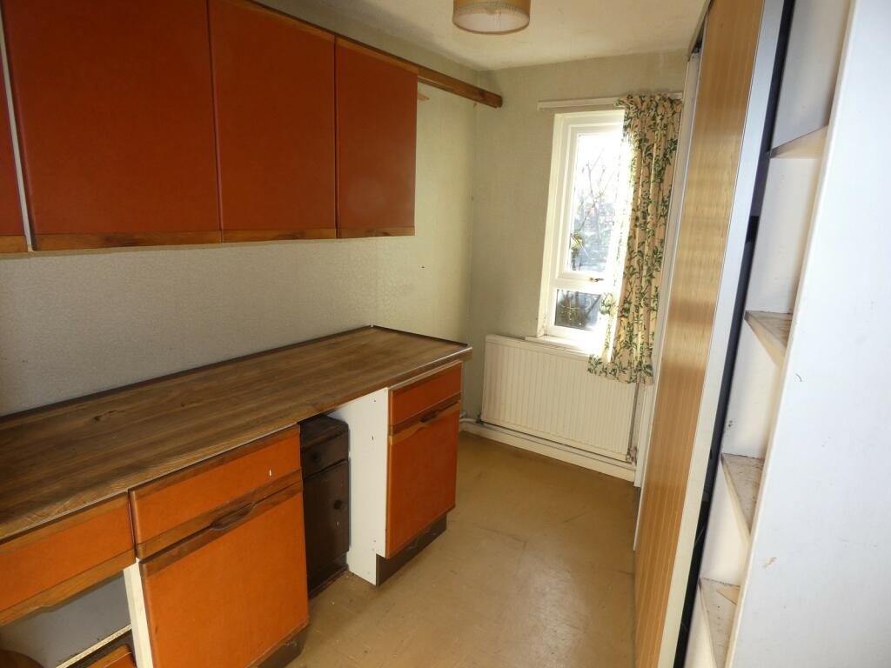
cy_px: 334
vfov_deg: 66.0
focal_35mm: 20
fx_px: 515
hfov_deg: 81.7
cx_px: 446
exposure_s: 1/60
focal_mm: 3.6
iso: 125
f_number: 2.8
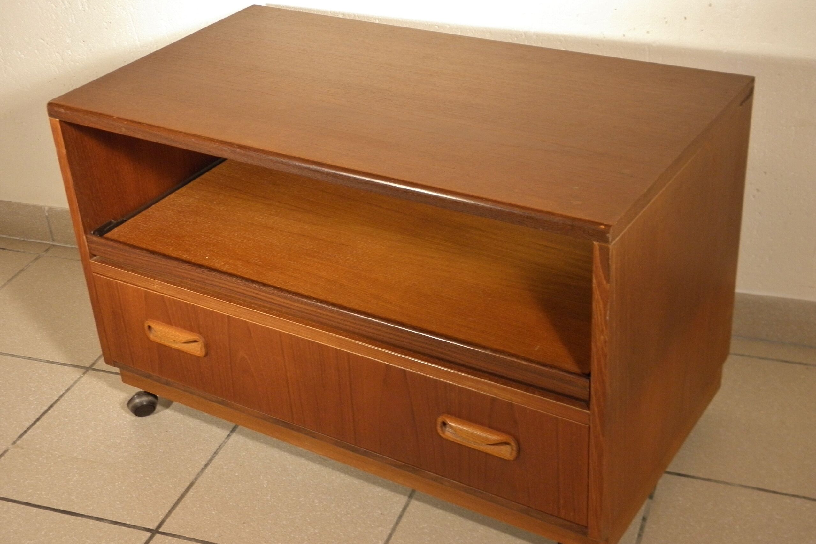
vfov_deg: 27.5
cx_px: 409
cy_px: 284
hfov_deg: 40.3
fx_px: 1111
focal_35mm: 49
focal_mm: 8.6
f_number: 3.9
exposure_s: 1/13
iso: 200
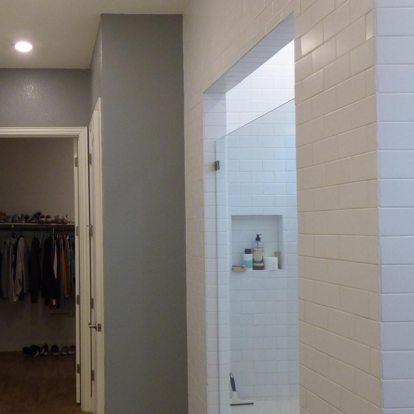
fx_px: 501
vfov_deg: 44.9
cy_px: 226
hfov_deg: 43.2
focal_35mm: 37
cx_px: 92
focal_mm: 3.58
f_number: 2.8
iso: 200
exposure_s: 1/60
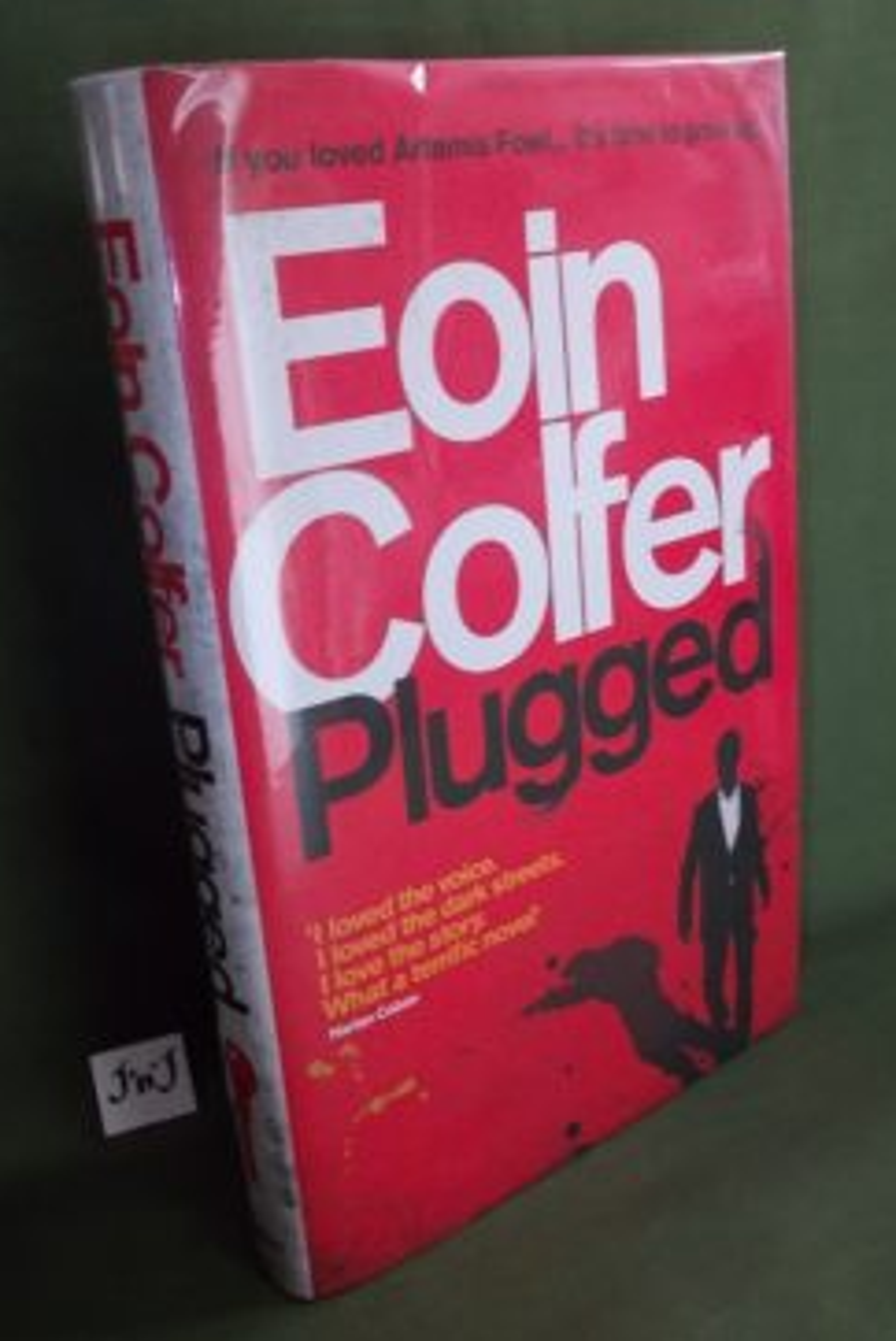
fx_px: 1490
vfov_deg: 48.4
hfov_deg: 33.5
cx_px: 439
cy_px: 676
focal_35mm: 40
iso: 200
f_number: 3.1
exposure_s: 1/30
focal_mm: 5.3
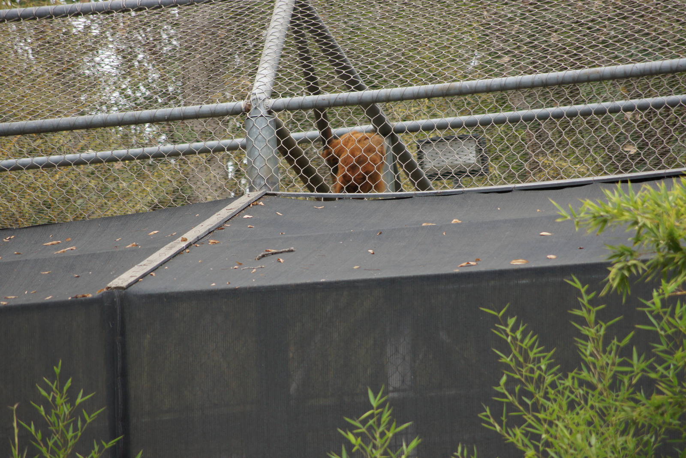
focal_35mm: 300
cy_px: 229
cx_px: 343
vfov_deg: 4.6
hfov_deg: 6.9
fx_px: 5717
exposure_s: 1/500
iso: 500
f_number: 5.6
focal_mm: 200
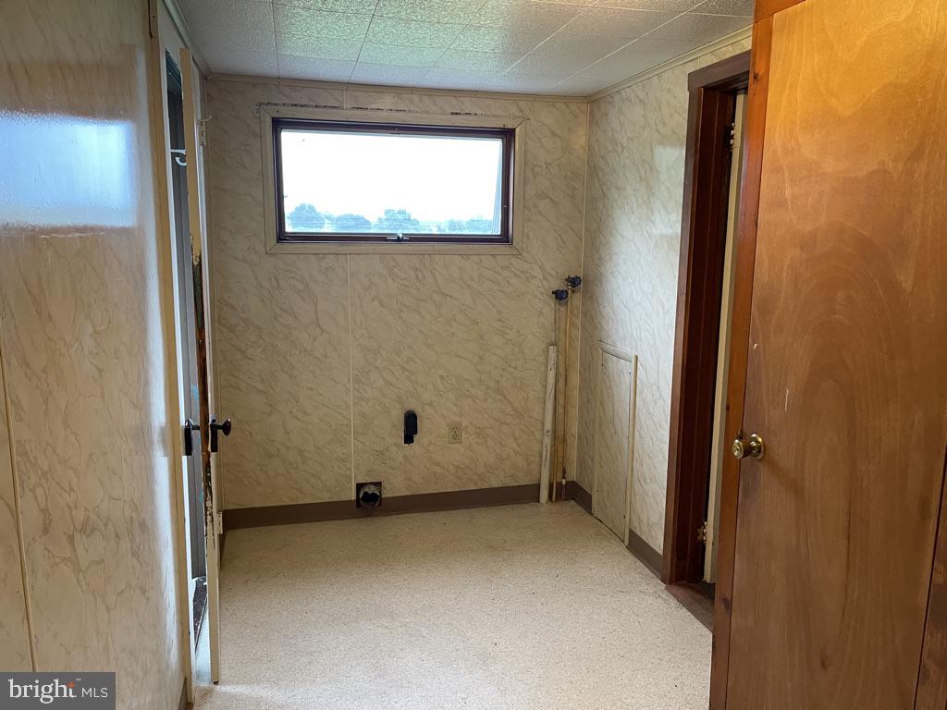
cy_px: 355
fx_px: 711
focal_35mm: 26
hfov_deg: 67.3
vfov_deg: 53.1
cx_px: 474
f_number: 1.6
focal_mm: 5.1
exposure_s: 1/60
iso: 320
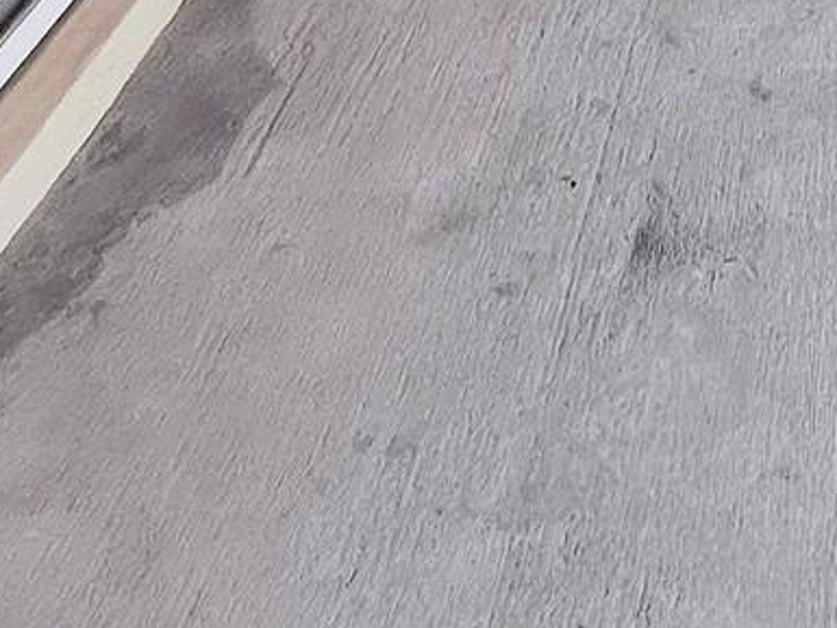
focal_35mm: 54
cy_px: -585
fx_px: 1306
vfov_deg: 18.8
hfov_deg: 29.0
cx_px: 1083
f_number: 1.8
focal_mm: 1.57
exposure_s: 1/189
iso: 32
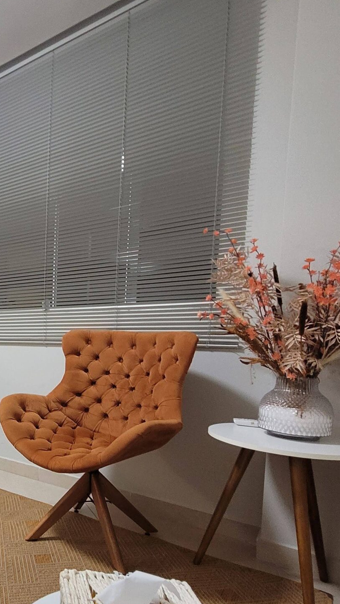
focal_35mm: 25
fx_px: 401
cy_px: 370
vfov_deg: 73.0
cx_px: -26
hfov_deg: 38.7
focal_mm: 1.74
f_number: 2.2
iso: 320
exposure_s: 1/30
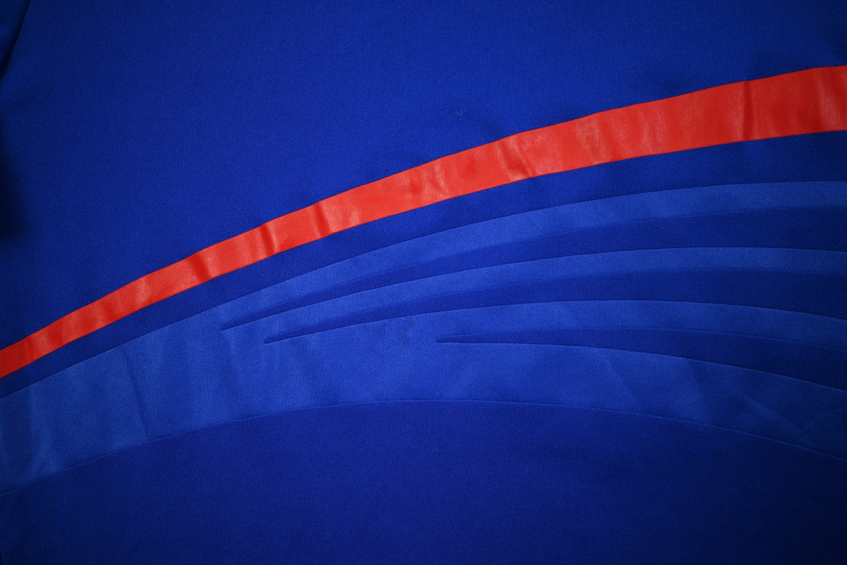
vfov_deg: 44.3
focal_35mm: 30
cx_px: 424
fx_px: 694
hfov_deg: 62.8
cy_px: 282
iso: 200
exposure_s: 1/125
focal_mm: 29.5
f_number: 4.8
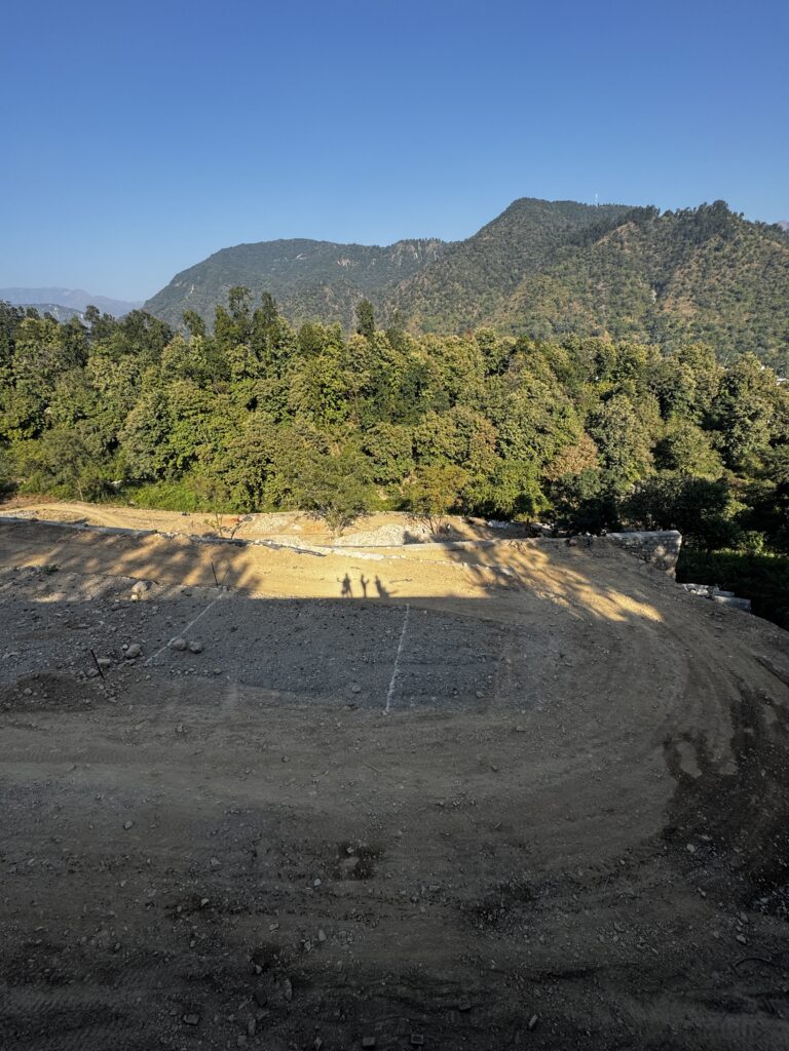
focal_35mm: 14
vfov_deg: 102.1
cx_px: 394
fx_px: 425
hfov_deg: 85.7
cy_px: 526
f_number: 2.2
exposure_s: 1/932
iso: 50
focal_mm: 2.22
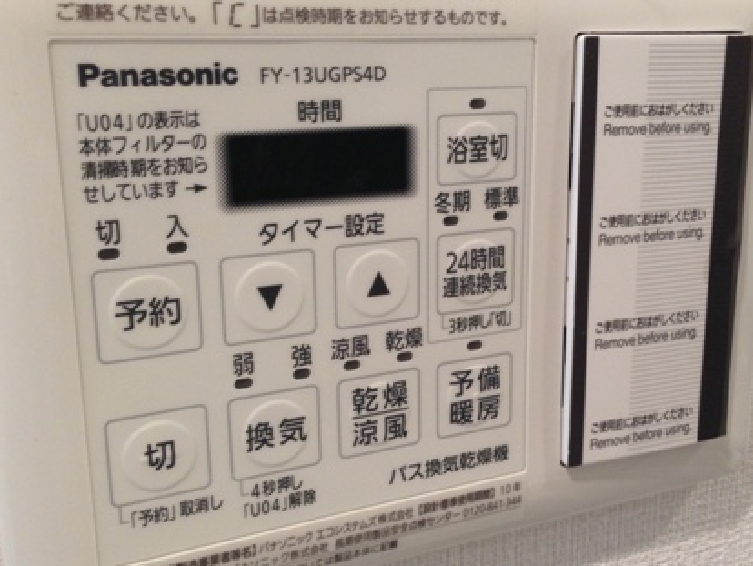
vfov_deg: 28.6
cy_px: 298
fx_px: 1110
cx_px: 493
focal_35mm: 51
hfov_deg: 37.1
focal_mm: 4.12
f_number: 2.4
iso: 80
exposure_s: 1/20
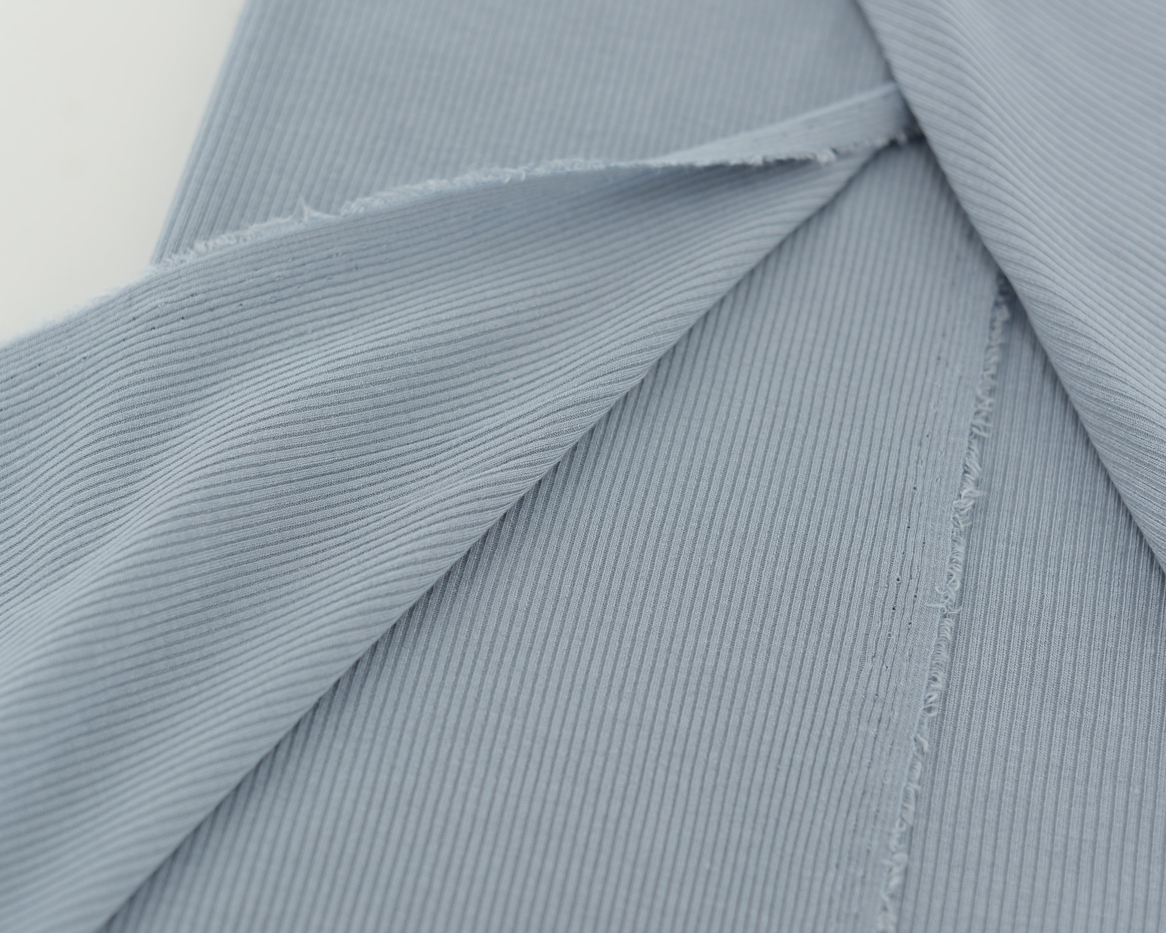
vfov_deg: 26.7
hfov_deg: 33.0
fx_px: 1967
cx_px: 593
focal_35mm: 57
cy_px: 467
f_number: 3.5
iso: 100
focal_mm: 50
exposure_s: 1/160
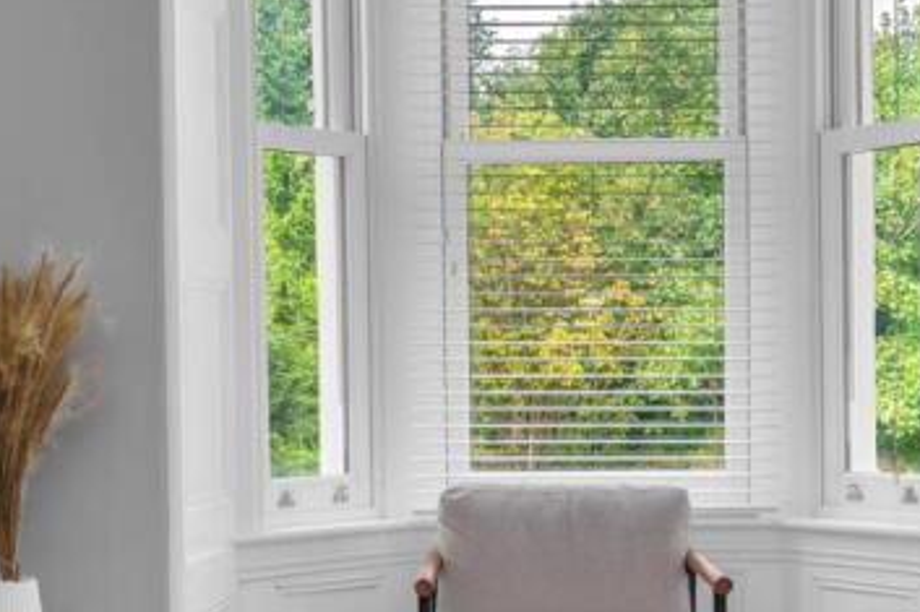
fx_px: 1660
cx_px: 582
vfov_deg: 20.8
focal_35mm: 65
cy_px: 434
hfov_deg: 30.8
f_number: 9
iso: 200
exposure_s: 1/25
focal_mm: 35
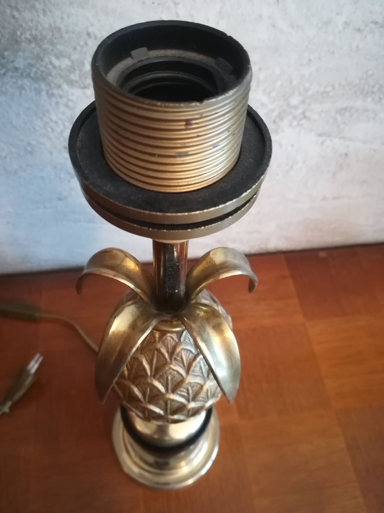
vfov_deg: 67.3
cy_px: 256
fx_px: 385
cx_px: 192
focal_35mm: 26
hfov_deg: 53.1
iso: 640
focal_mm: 3.83
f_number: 2.2
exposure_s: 1/14.3
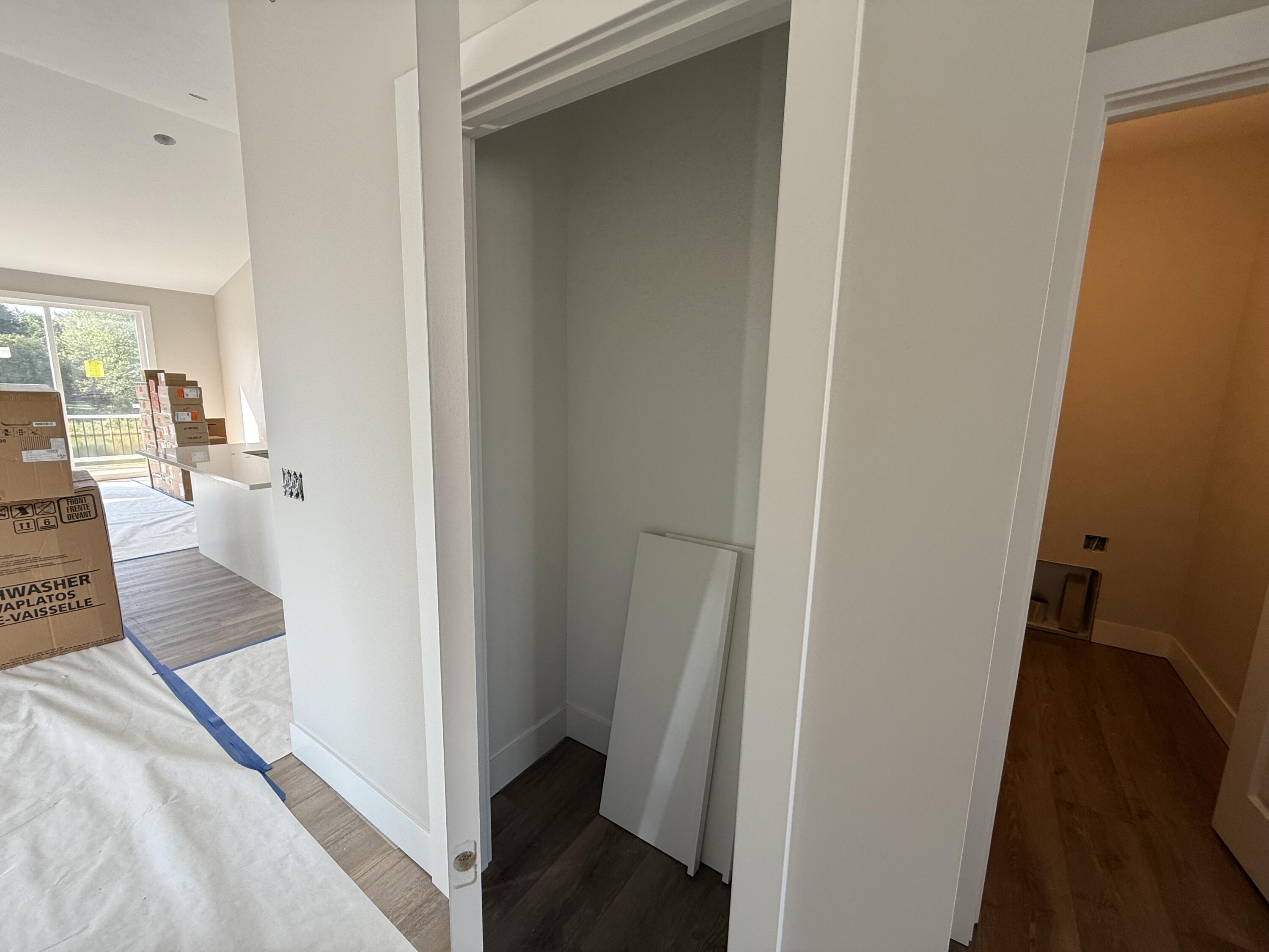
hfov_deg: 102.1
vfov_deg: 85.7
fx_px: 513
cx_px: 634
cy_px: 476
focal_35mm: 14
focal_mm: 2.22
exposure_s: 1/99
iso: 80
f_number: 2.2
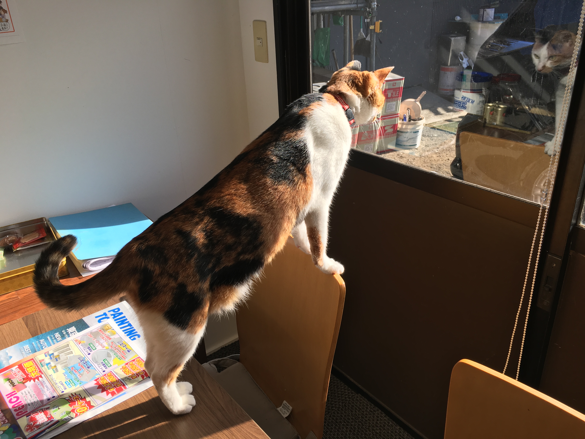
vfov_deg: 48.2
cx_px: 292
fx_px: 490
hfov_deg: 61.7
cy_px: 220
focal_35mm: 29
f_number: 2.2
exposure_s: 1/574
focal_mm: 4.15
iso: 25
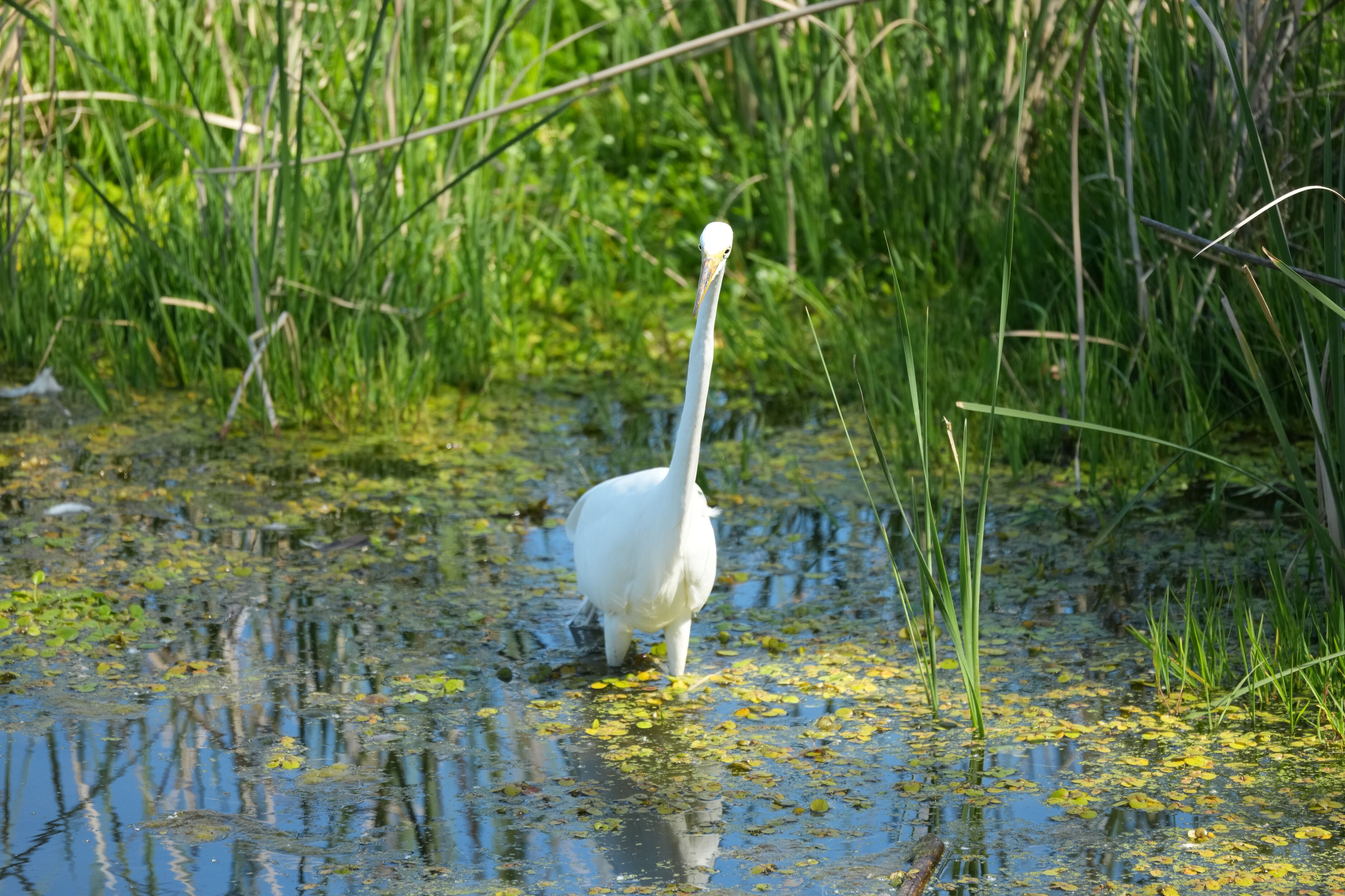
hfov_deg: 5.2
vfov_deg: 3.4
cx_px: 672
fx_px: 14943
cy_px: 448
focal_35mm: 400
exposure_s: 1/1000
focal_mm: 400
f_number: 6.3
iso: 1000
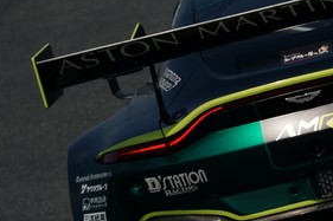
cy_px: 117
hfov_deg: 1.3
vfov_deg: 0.9
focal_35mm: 1540
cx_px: 418
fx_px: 14236
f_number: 11
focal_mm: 600
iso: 200
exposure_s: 1/1000
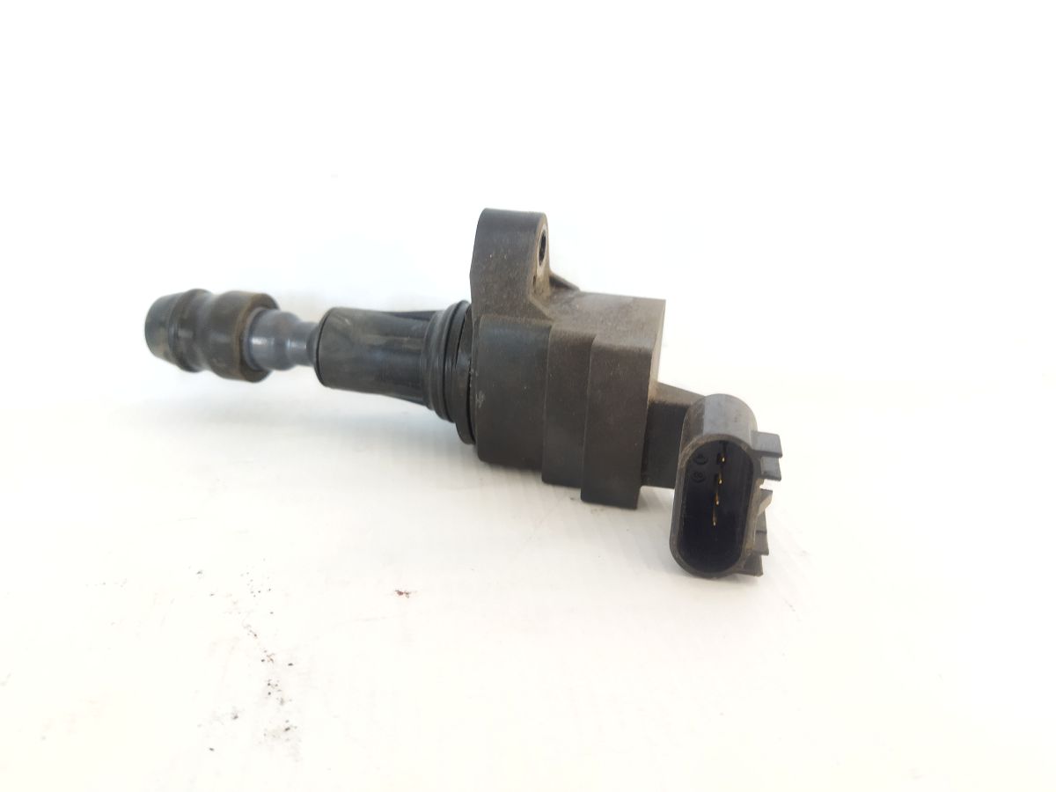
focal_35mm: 27
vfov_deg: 51.4
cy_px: 396
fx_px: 824
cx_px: 528
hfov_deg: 65.3
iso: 363
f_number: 1.79
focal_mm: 4.71
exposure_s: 1/25
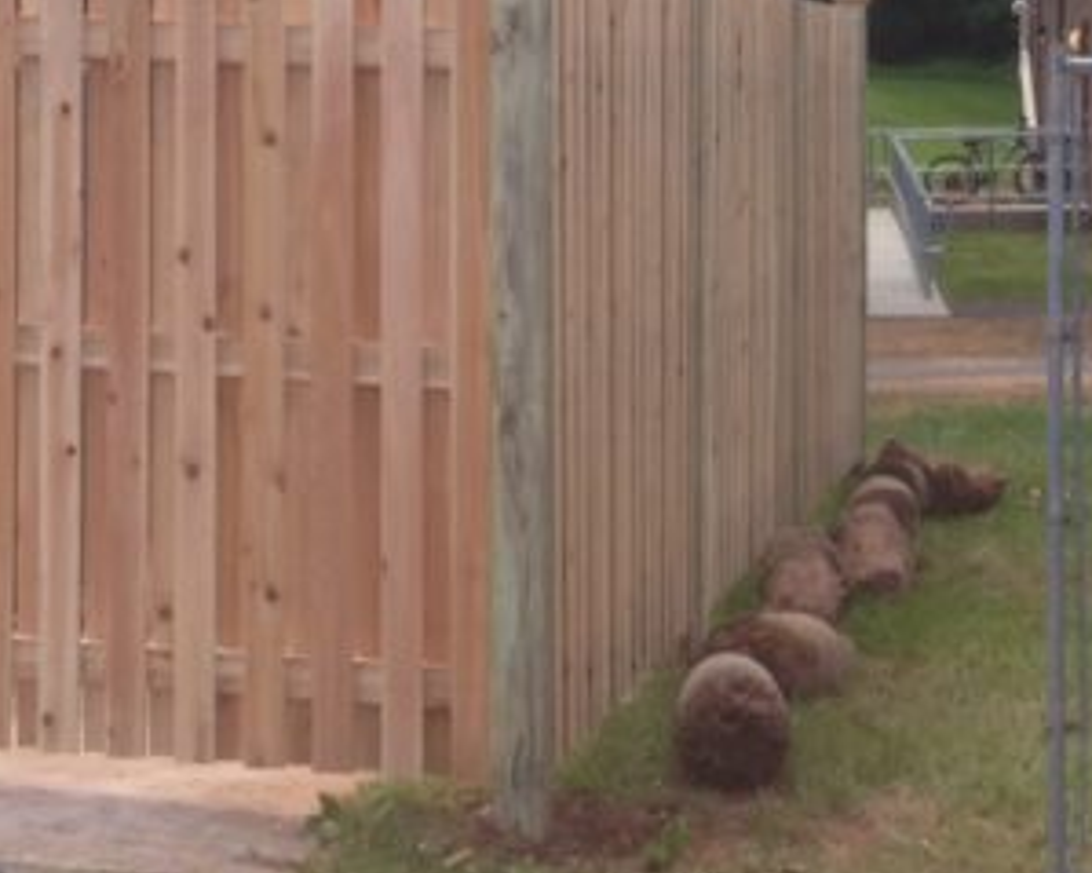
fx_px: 3780
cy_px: 84
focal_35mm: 117
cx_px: 632
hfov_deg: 16.4
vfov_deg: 13.1
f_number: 2.4
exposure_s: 1/635
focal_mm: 4.28
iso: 50
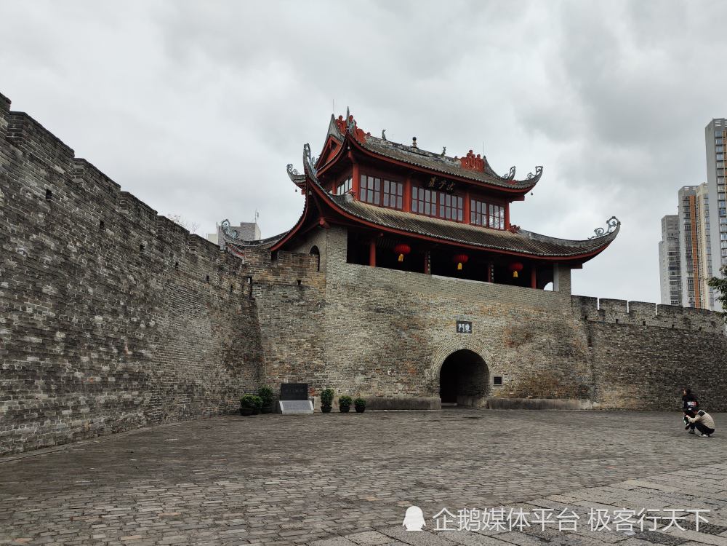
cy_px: 273
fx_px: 504
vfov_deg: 56.8
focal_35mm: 24
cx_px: 364
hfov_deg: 71.6
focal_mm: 6.92
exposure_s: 1/429
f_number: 1.9
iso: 50
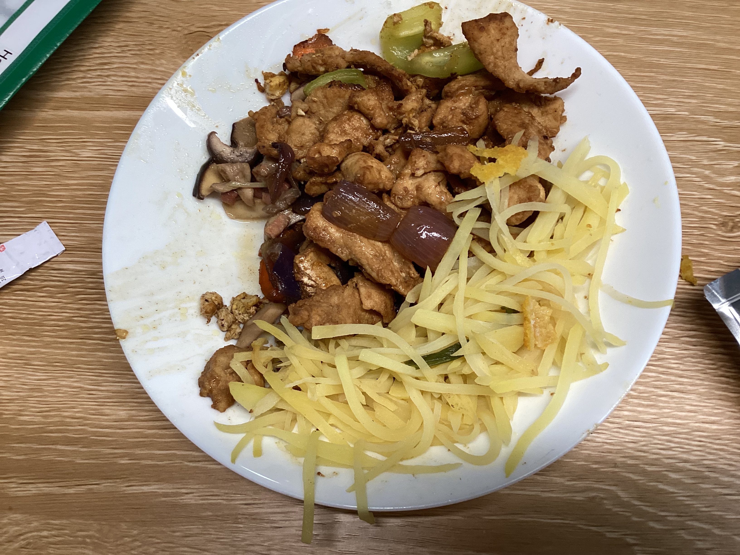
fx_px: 663
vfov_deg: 45.4
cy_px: 278
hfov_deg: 58.4
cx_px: 370
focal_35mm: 31
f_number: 2.4
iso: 100
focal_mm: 3.3
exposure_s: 1/60
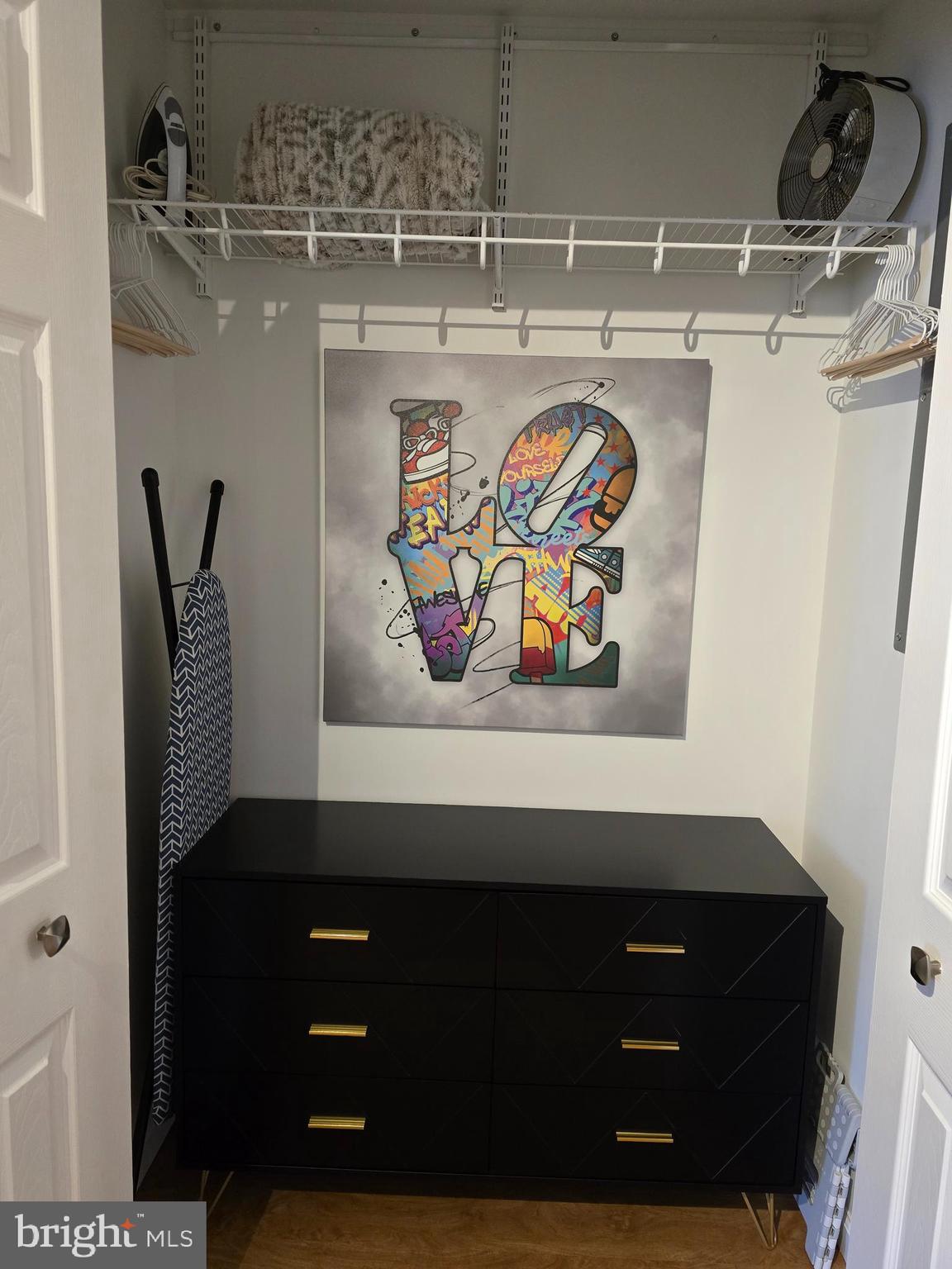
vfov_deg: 73.9
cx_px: 476
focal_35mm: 23
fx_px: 843
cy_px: 634
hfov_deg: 58.9
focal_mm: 6.3
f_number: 1.7
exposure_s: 1/120
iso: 800
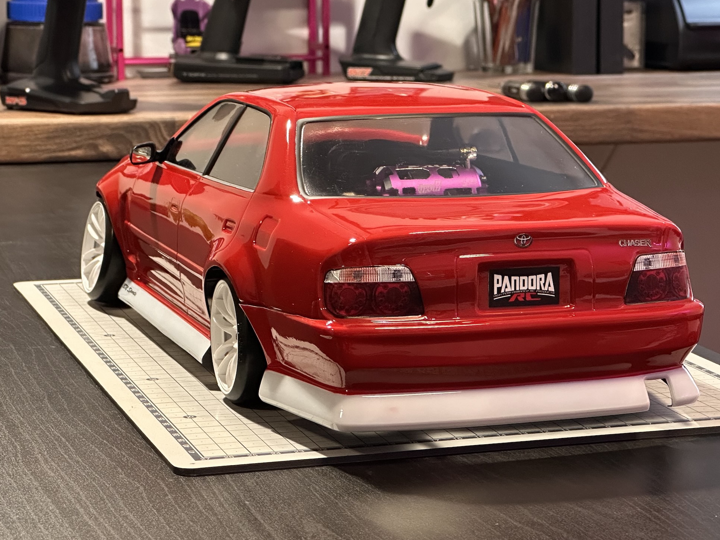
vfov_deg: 14.8
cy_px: 220
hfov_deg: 19.6
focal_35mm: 100
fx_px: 2080
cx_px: 395
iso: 500
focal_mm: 9
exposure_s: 1/34
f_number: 2.8
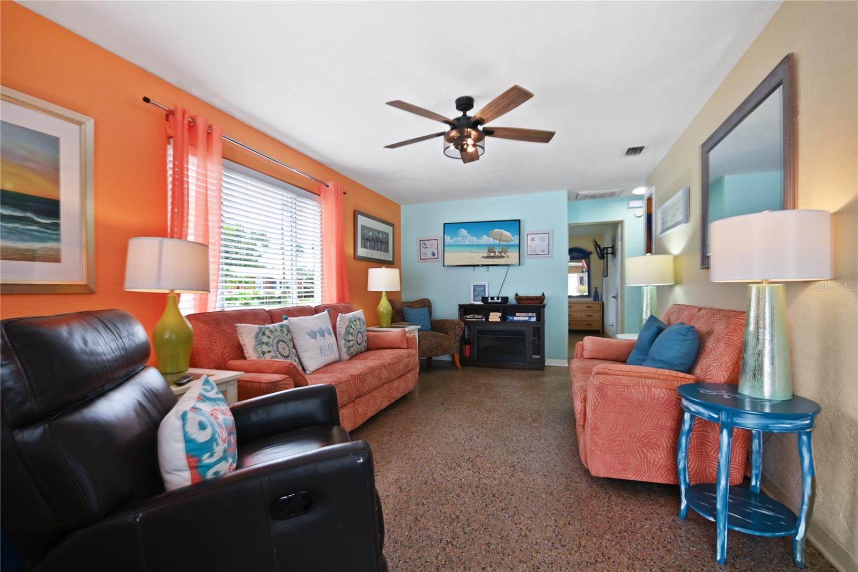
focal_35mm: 15
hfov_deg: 100.4
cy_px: 286
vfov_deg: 77.3
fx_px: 357
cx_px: 429
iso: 1000
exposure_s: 1/160
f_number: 7.1
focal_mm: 10
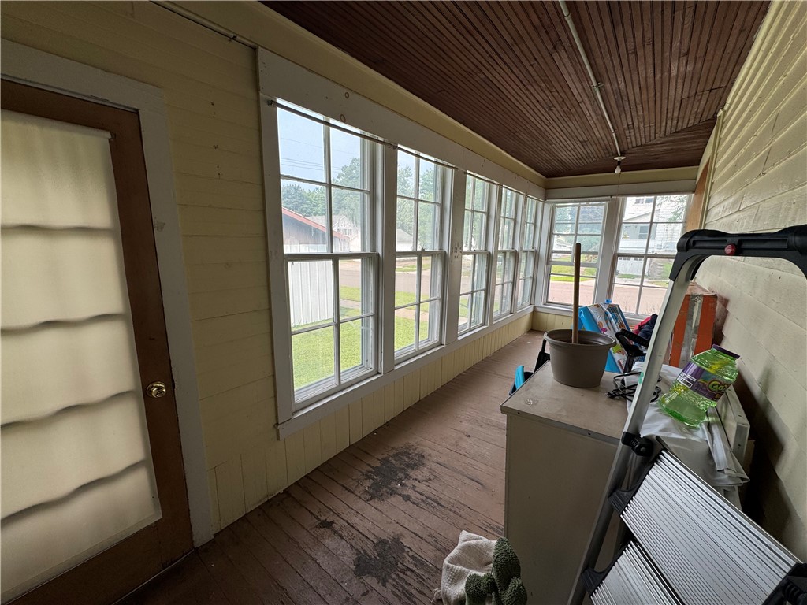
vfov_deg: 85.7
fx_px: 326
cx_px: 404
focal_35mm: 14
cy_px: 302
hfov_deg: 102.1
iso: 40
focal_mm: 2.22
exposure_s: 1/299
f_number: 2.2
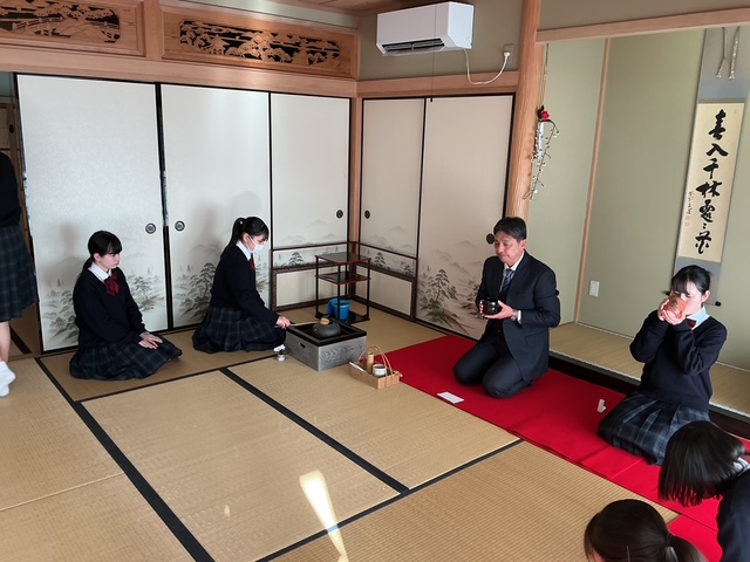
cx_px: 375
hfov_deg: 61.7
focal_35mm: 29
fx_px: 628
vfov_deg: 48.2
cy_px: 281
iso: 64
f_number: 1.8
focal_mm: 3
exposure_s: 1/100
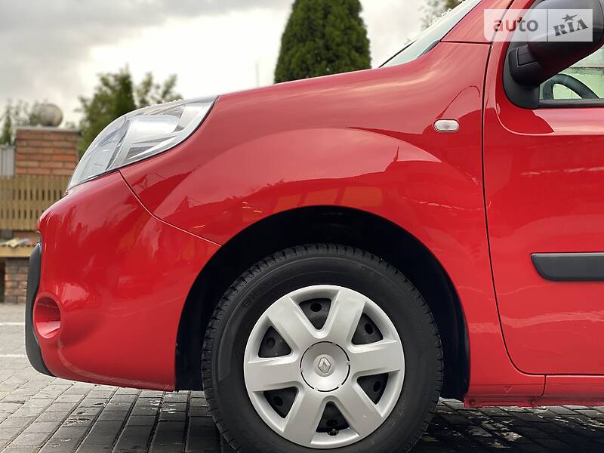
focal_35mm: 52
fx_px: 907
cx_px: 302
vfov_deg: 28.0
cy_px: 226
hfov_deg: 36.8
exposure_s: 1/122
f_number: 2
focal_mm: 6
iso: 125
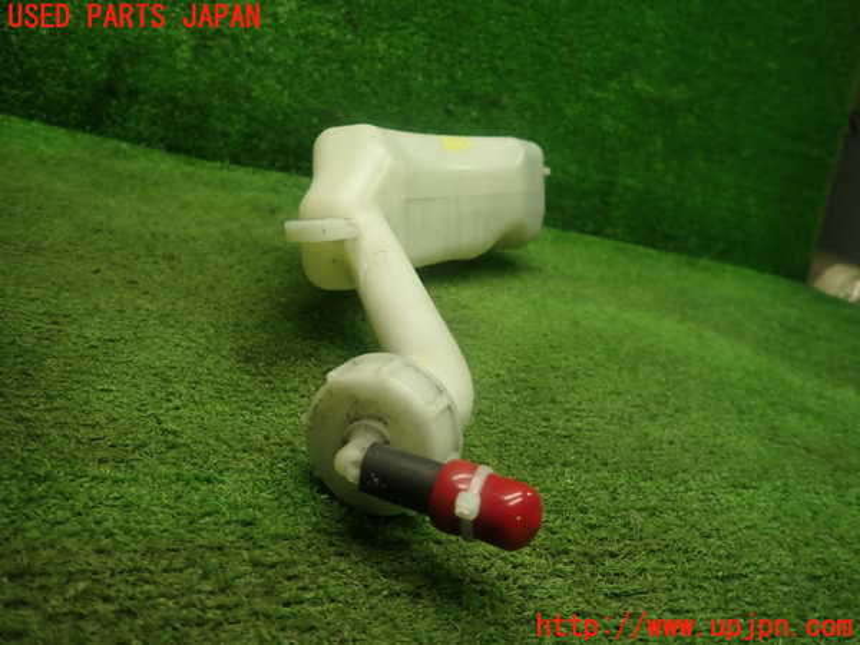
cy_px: 322
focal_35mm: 25
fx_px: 621
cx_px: 430
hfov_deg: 69.4
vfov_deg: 54.9
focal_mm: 4.5
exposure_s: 1/60
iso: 160
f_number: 2
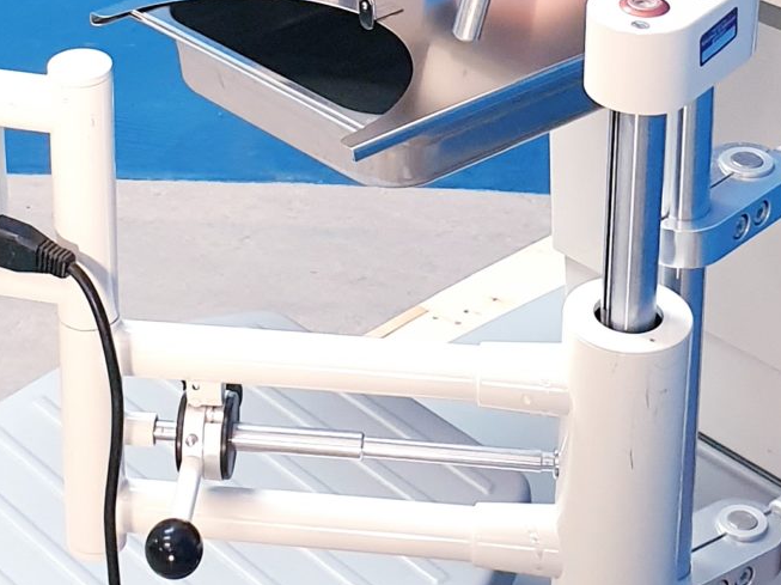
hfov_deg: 19.2
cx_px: 281
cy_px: -214
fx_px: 2300
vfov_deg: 13.8
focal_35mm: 102
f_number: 2.4
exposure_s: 1/50
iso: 320
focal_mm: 4.3
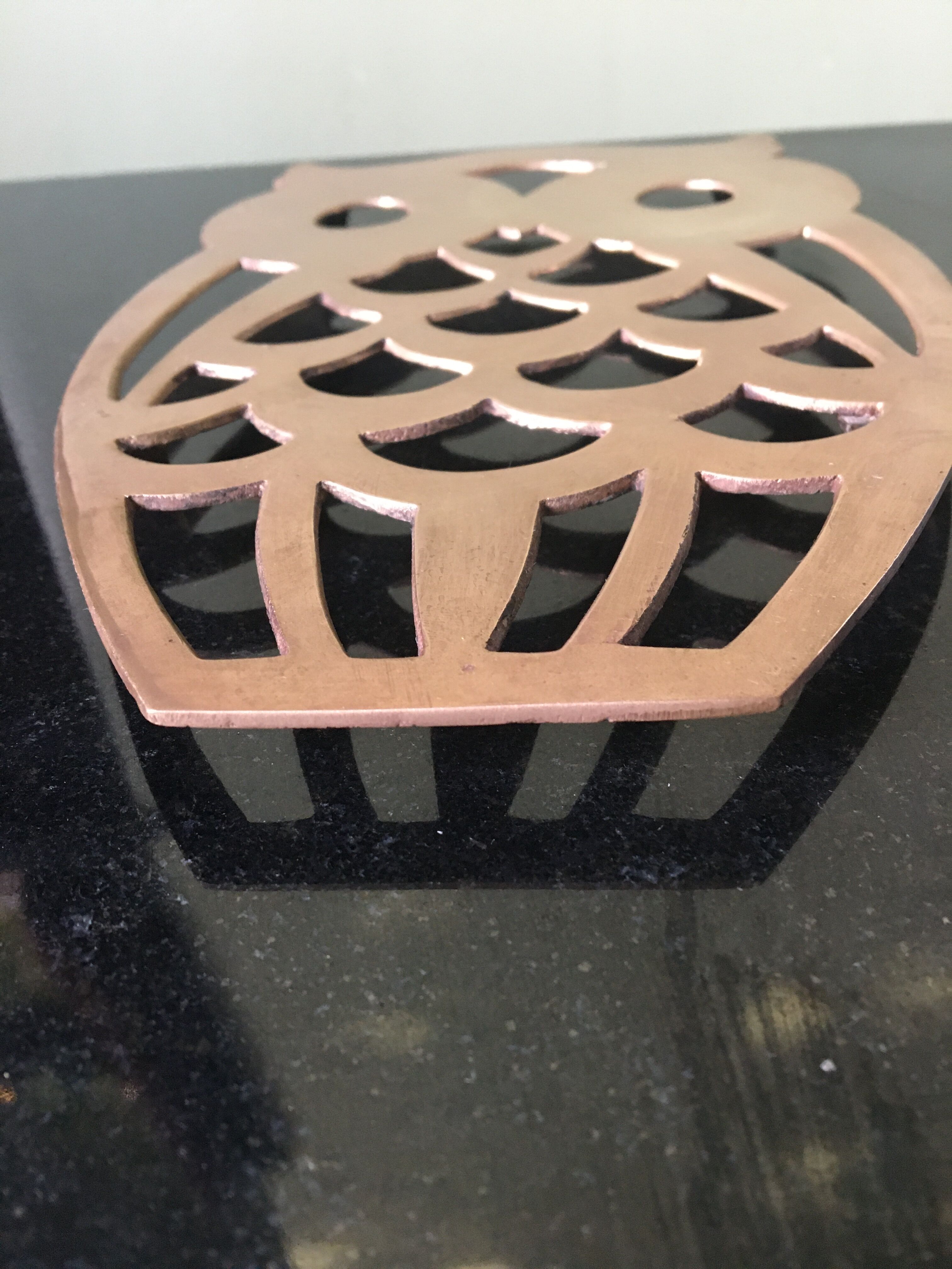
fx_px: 1063
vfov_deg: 61.7
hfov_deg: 48.2
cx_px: 476
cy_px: 634
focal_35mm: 29
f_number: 2.2
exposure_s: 1/33
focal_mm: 4.15
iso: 200
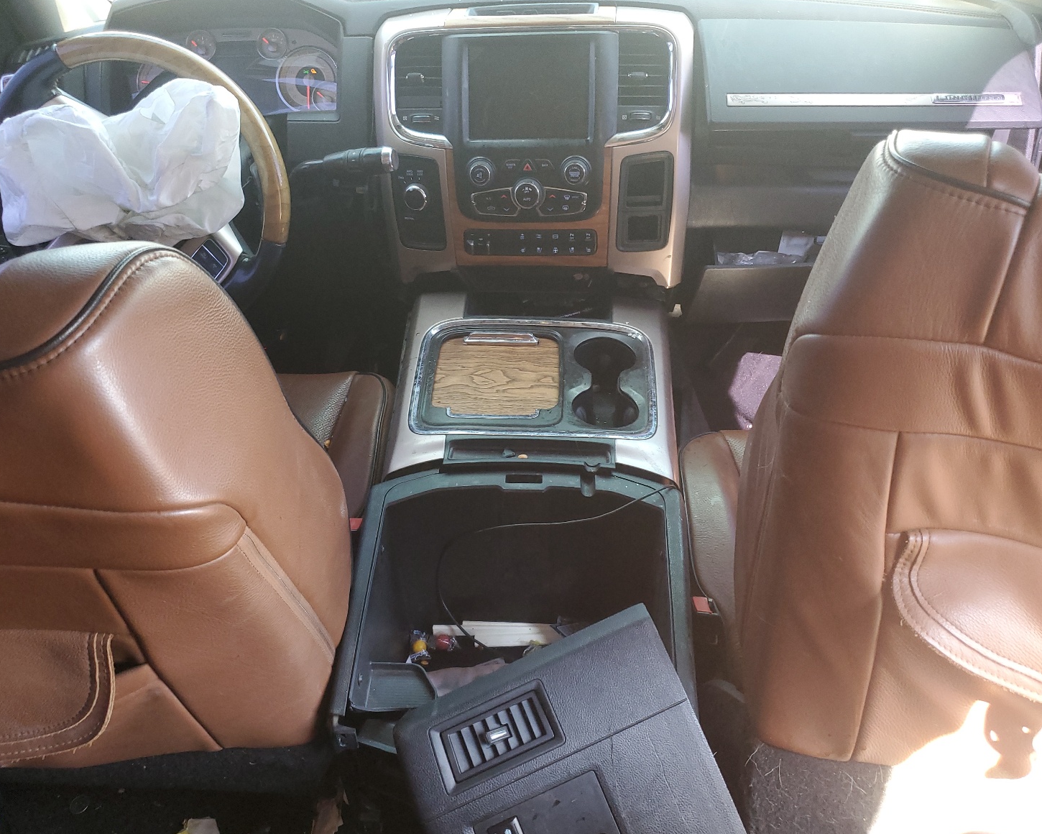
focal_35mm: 28
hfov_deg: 62.2
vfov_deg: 51.5
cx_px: 512
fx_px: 863
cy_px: 406
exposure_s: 1/60.2
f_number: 1.5
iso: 142
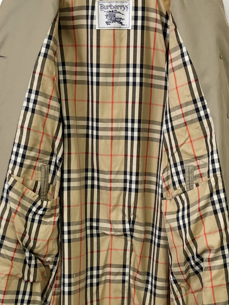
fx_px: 423
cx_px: 114
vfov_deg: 39.1
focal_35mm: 48
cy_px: 210
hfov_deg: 30.3
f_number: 1.8
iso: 32
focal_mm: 3.99
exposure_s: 1/33
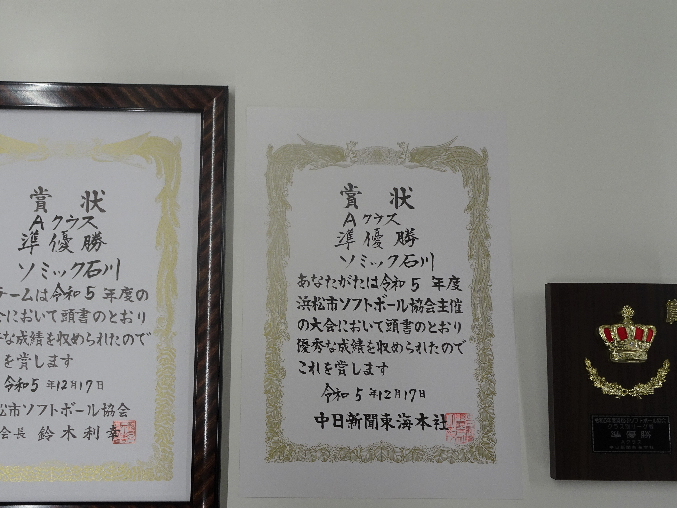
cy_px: 294
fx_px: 606
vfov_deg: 45.3
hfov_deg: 58.0
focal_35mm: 31
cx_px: 282
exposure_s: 1/40
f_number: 3.5
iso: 80
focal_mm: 4.1
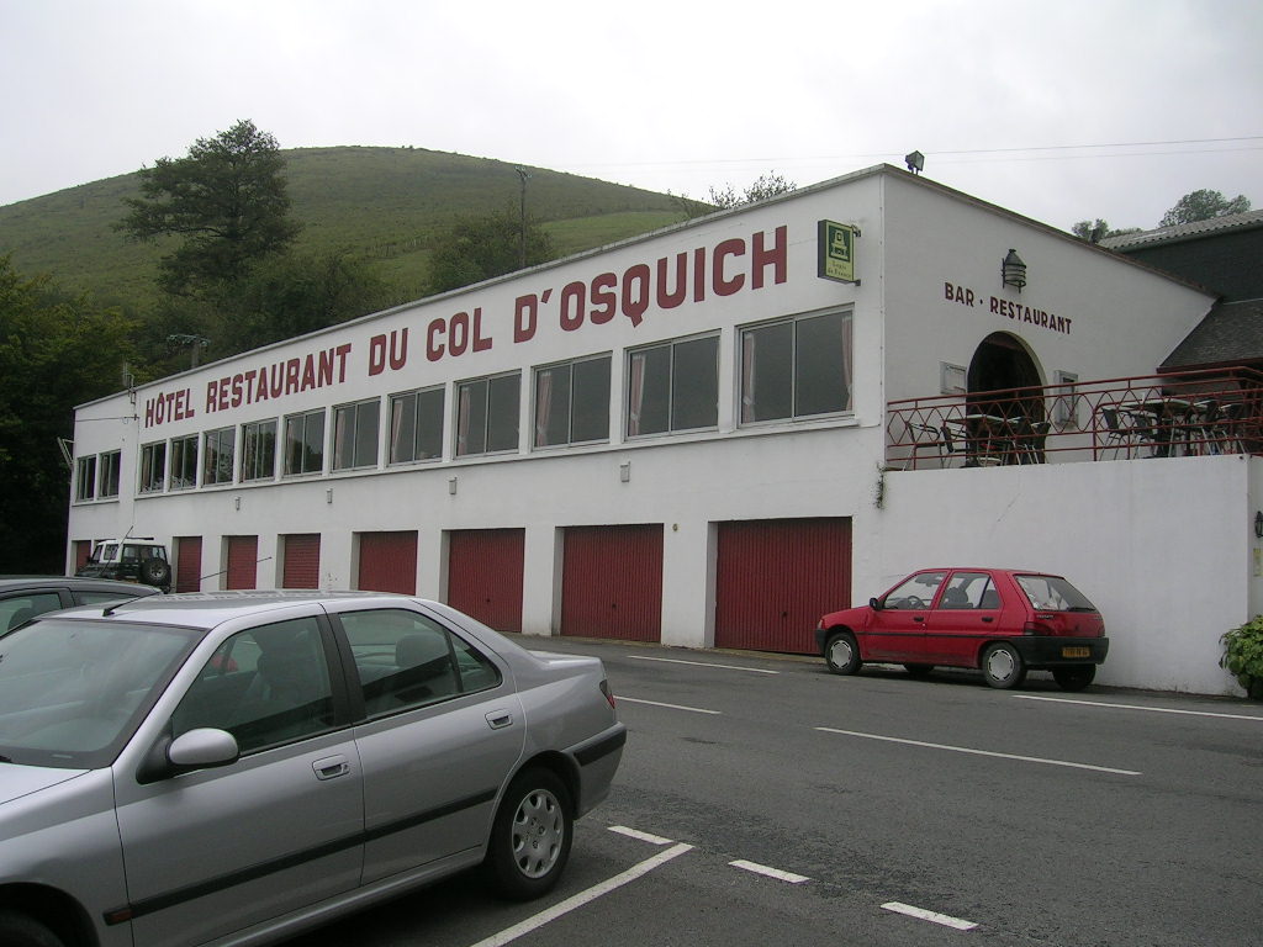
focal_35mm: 35
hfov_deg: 52.6
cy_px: 474
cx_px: 632
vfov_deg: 40.7
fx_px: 1277
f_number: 4.8
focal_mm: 5.4
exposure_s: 1/404
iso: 50
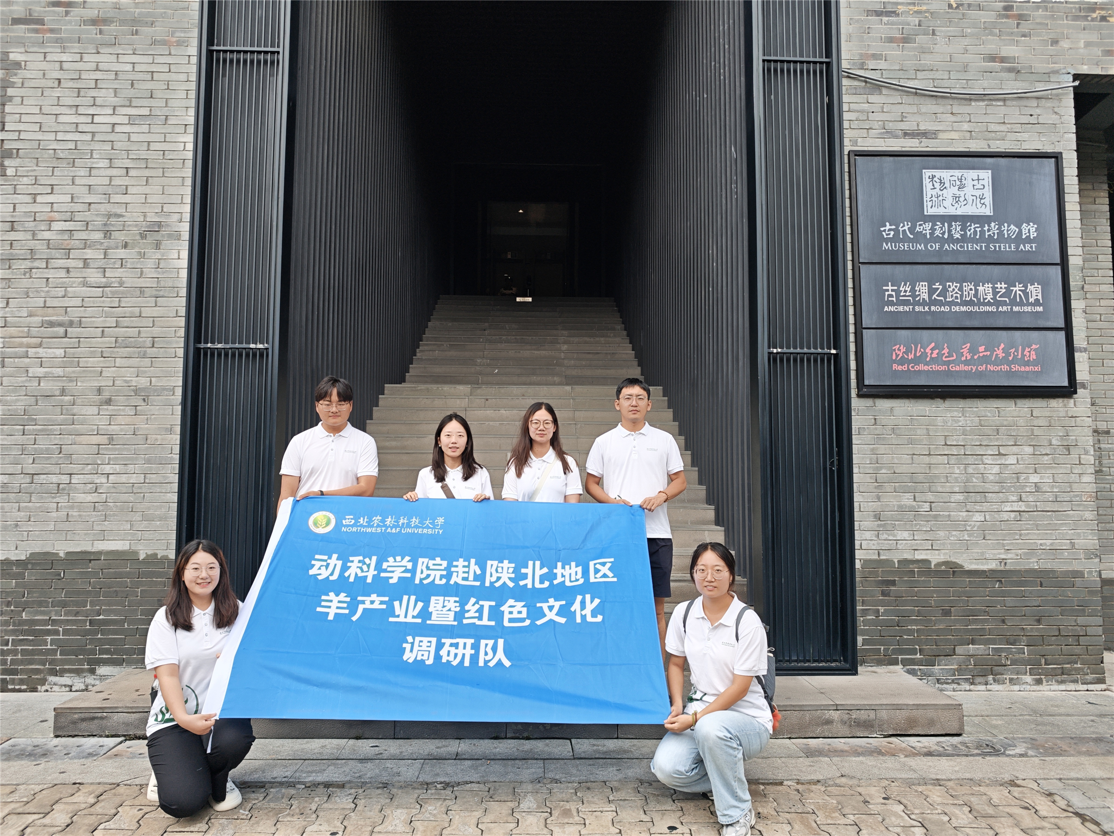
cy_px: 418
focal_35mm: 23
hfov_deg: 73.9
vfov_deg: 58.9
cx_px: 557
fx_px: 740
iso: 50
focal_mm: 6.68
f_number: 1.44
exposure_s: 1/753
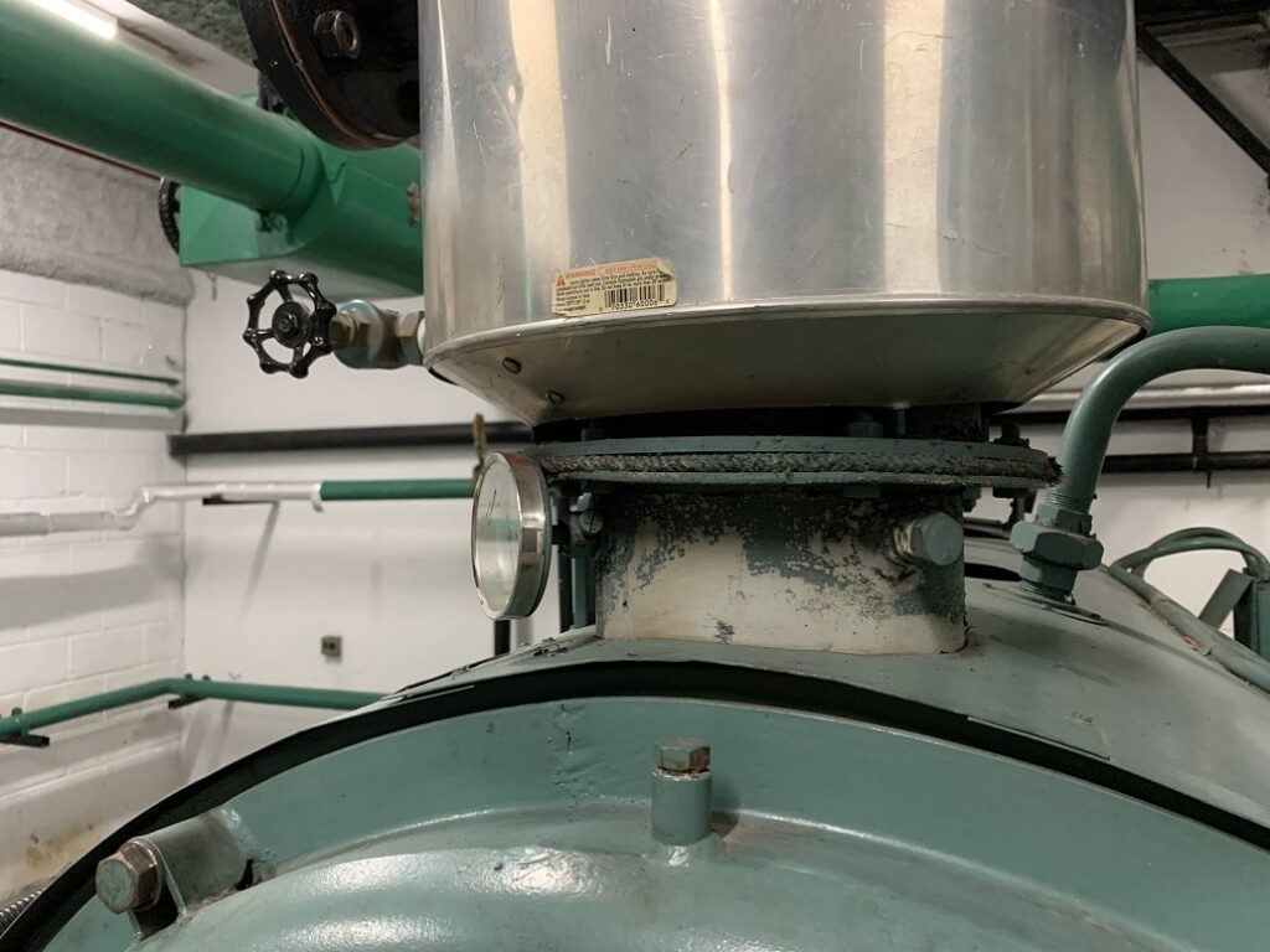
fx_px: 954
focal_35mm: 26
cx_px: 635
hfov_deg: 67.3
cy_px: 476
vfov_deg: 53.1
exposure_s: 1/50
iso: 320
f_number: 1.8
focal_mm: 4.25
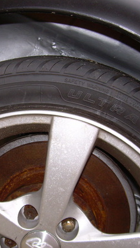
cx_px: 34
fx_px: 369
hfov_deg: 21.3
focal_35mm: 56
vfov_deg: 37.2
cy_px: 123
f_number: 2.8
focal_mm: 6.3
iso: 50
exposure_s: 1/60
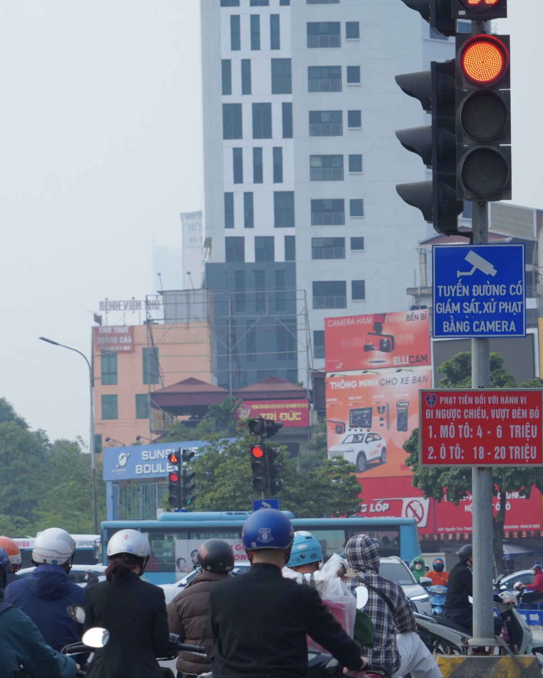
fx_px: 3434
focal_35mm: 171
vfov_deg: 11.3
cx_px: 37
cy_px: 331
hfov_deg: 9.0
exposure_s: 1/640
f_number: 6.3
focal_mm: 108
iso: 800
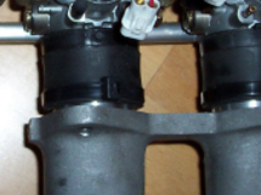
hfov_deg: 17.7
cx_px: 33
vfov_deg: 13.4
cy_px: 38
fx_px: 829
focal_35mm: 110
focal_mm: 5.6
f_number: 2.8
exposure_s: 1/60
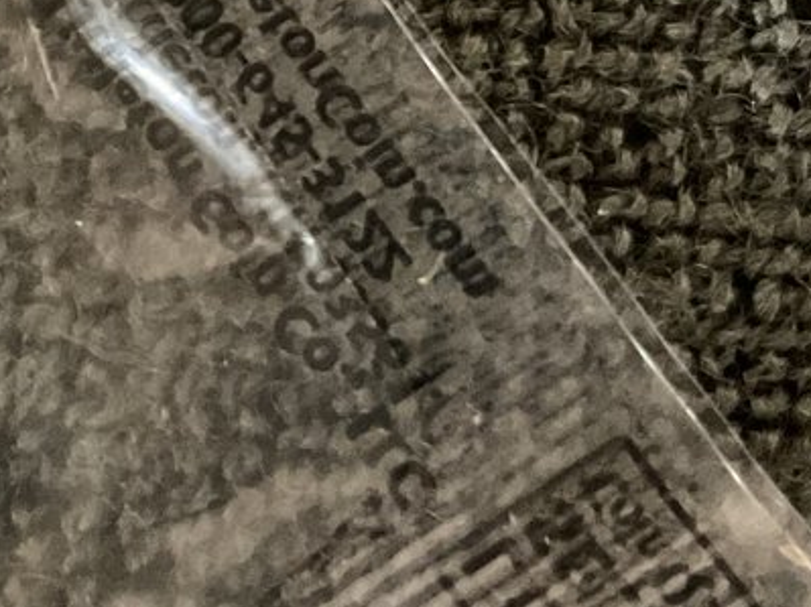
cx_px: -273
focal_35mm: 110
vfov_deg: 13.2
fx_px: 2576
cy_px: -46
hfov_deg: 16.8
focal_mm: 3
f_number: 1.8
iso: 500
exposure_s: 1/30
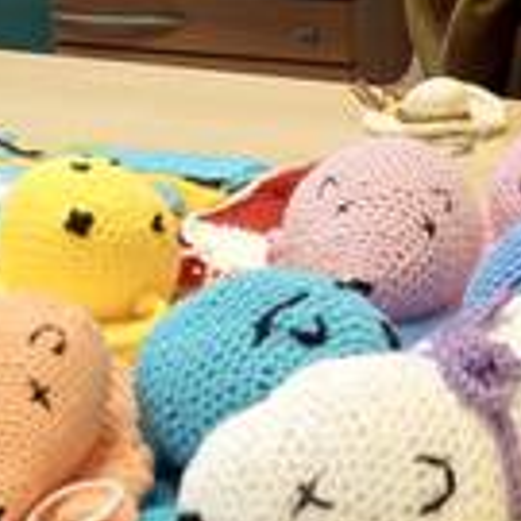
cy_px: -295
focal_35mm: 203
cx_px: 581
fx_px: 3457
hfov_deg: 8.5
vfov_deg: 8.4
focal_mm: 14.16
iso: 200
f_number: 3.2
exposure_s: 1/40
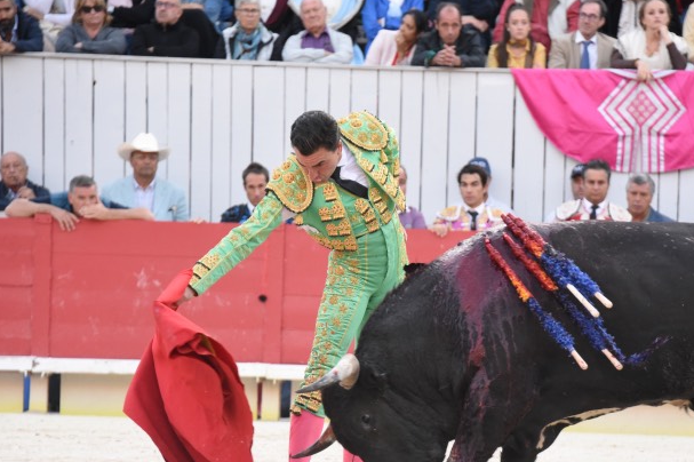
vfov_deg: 4.9
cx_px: 417
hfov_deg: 7.3
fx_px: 5433
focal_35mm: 282
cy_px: 330
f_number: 5.6
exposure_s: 1/640
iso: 3200
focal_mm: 190
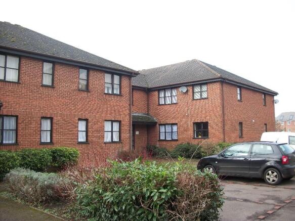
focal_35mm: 35
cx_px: 148
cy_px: 110
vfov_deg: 40.7
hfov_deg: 52.6
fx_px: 298
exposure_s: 1/200
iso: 80
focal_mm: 6.3
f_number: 3.1
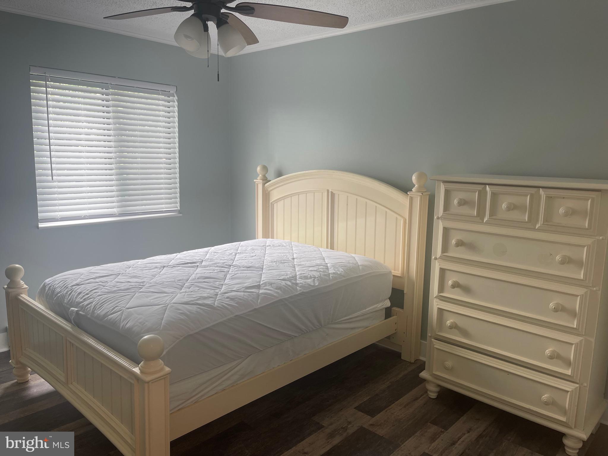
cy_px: 228
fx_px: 457
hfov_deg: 67.3
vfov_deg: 53.1
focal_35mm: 26
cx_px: 304
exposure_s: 1/120
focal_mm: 5.1
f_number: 1.6
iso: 50
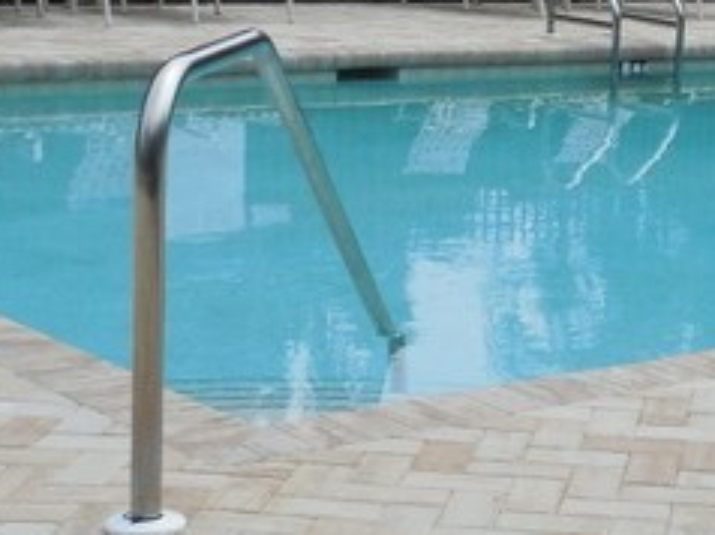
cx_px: 895
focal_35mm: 101
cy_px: 165
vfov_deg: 14.6
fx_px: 2084
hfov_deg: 18.3
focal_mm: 5.3
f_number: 3.2
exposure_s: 1/1250
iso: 125
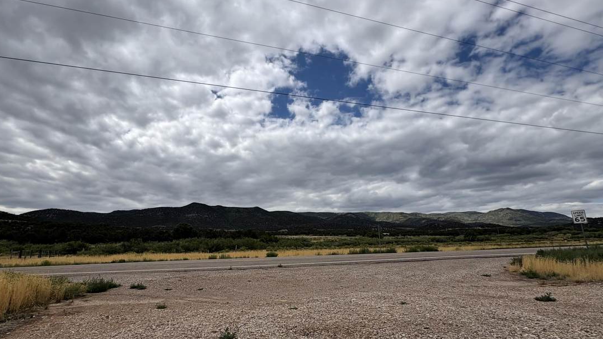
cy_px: 181
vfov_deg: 60.9
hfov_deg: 92.5
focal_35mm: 18
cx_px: 278
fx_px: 288
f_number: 2.2
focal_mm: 2.22
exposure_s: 1/4132
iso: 50
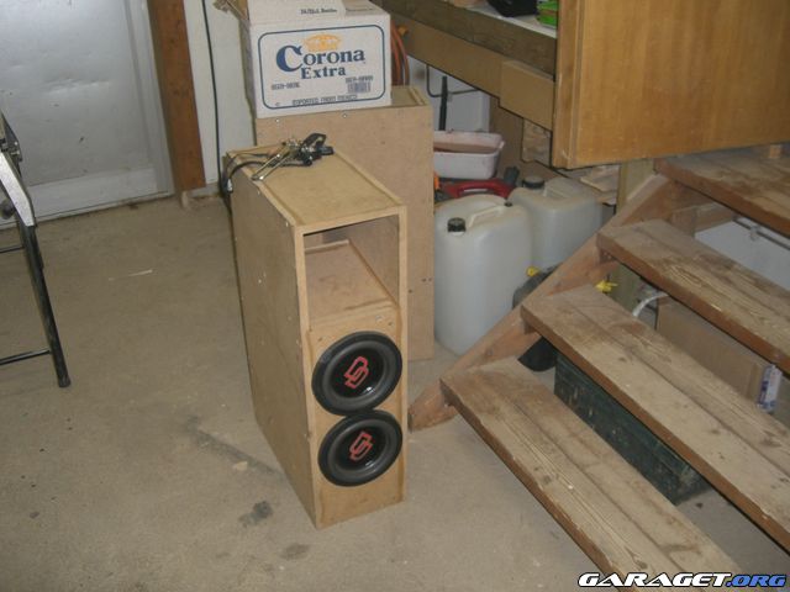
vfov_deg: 37.7
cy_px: 296
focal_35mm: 38
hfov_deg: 49.0
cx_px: 395
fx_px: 867
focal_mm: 6.2
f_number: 2.7
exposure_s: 1/60
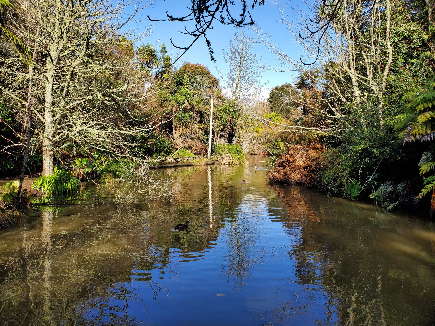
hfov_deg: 67.3
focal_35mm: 26
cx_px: 218
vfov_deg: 53.1
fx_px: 327
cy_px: 163
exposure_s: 1/792
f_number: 2.4
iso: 50
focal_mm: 4.3
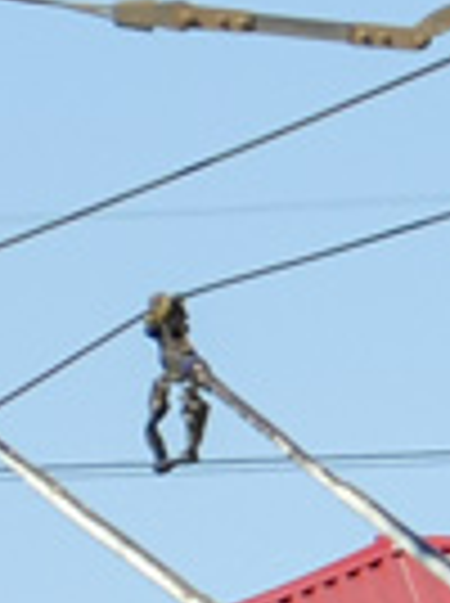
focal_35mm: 1133
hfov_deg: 1.3
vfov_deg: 1.7
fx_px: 19701
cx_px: 1521
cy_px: 1863
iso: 100
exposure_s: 1/500
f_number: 7.1
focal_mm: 70
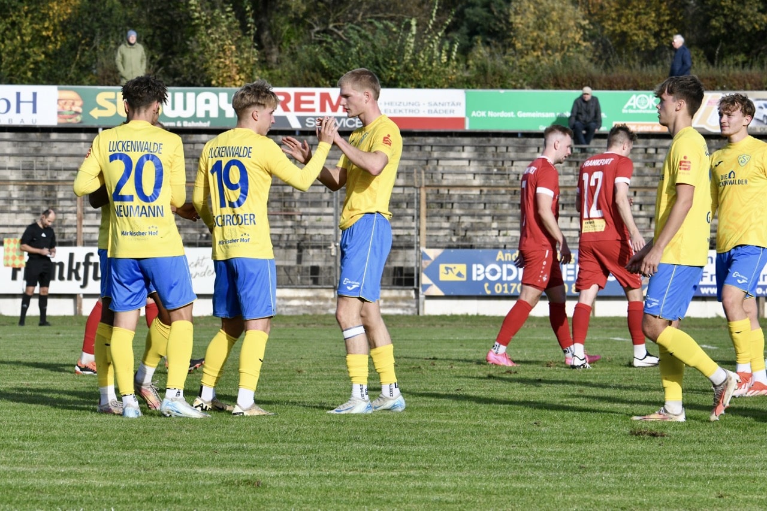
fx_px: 2876
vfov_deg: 10.2
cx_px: 384
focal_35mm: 135
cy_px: 256
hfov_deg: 15.2
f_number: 8
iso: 2000
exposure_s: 1/1600
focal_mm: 135
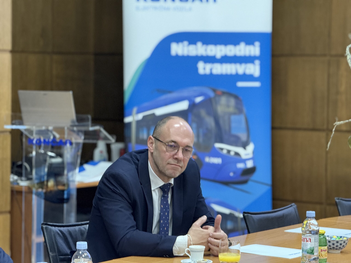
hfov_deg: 16.4
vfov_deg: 12.3
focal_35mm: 120
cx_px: 176
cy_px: 132
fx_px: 1217
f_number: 2.8
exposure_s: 1/33
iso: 500
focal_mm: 15.66
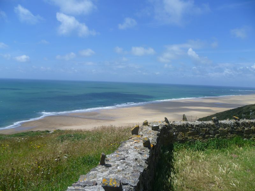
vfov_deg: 49.7
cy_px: 96
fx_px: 206
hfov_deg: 63.4
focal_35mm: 28
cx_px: 128
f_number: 9
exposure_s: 1/200
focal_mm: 5
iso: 80
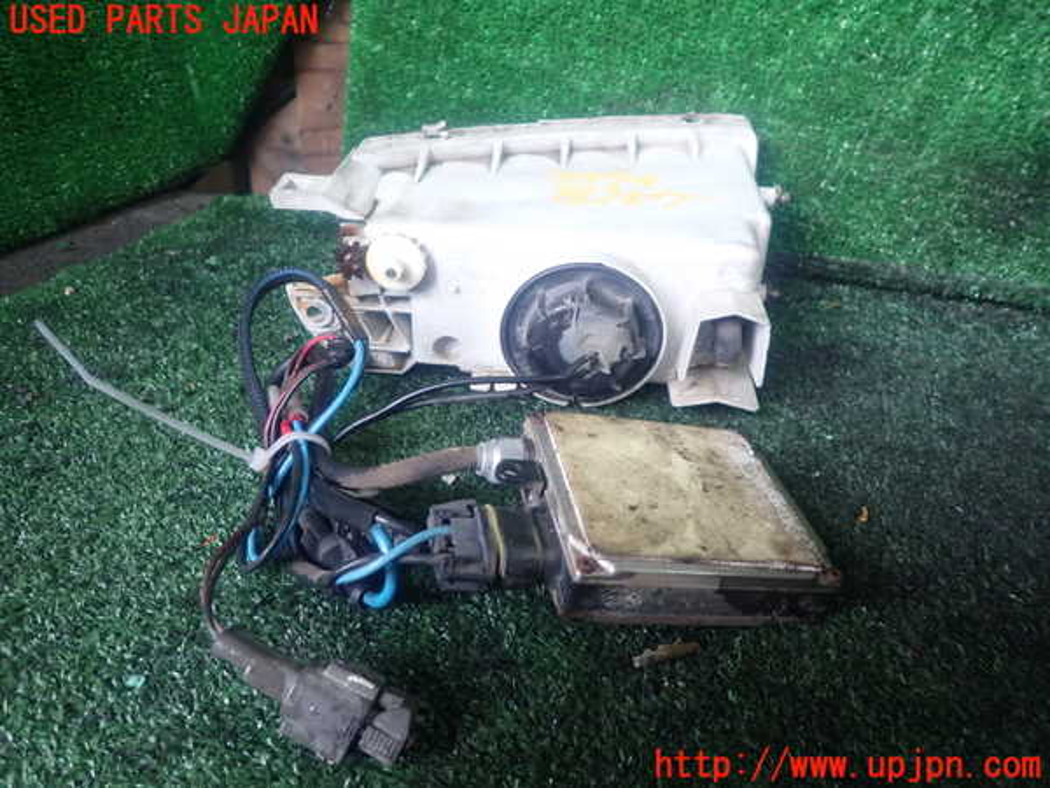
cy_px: 394
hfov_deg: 69.4
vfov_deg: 54.9
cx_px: 525
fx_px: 758
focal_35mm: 25
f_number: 2
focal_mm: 4.5
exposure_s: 1/30
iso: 320
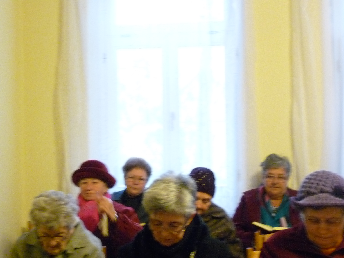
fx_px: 755
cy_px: 129
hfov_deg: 25.7
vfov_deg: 19.4
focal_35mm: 76
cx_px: 172
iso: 800
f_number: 3.2
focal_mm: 9.5
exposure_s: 1/20
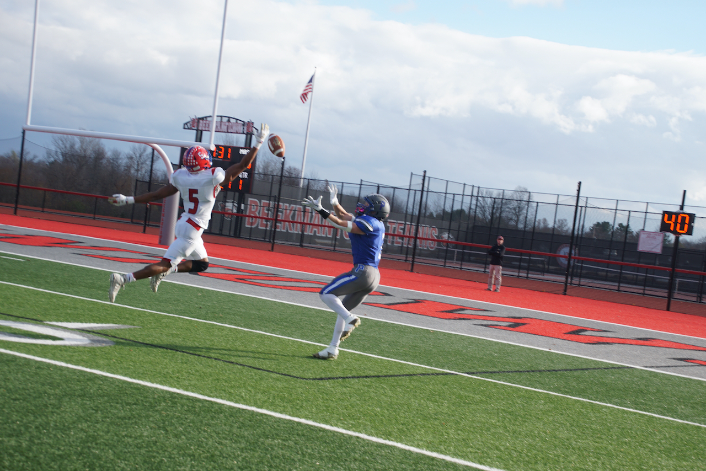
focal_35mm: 68
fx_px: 1324
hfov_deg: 29.9
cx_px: 353
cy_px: 236
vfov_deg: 20.2
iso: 160
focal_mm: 45
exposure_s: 1/500
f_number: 4.5
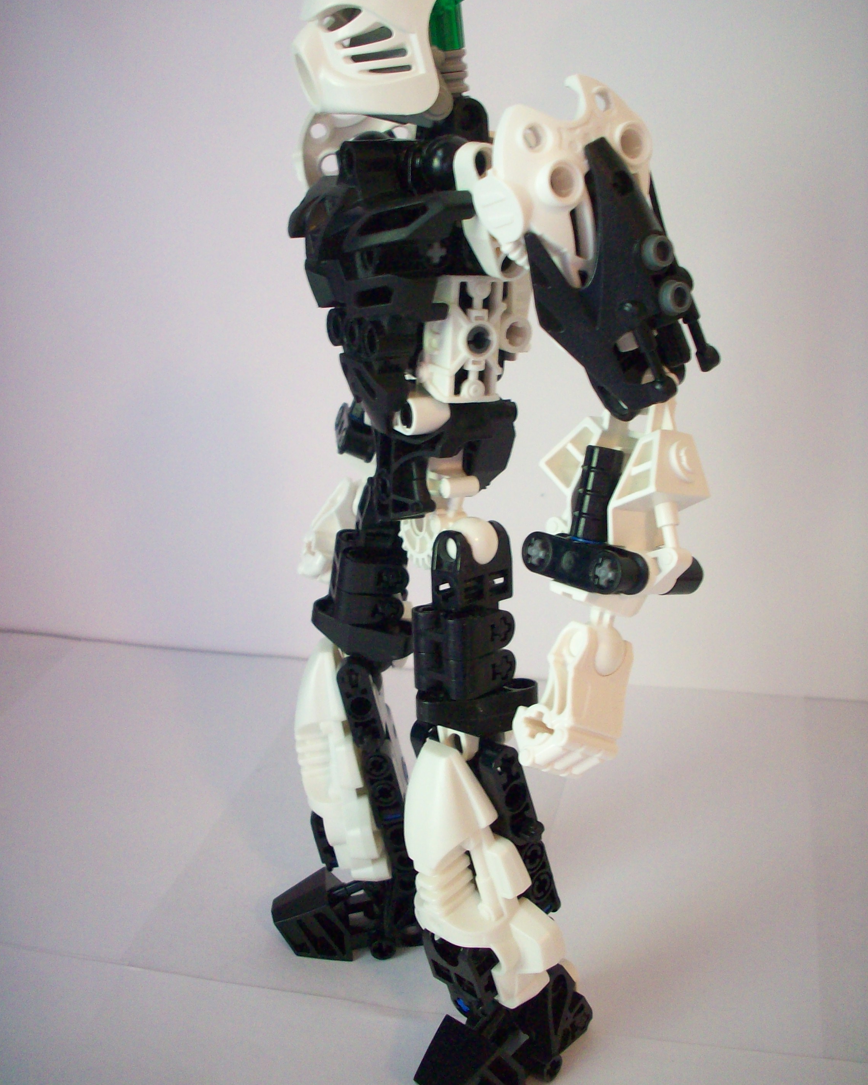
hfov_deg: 38.2
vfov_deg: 46.8
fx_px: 1252
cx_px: 431
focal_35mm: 39
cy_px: 519
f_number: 2.8
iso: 160
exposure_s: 1/10.9
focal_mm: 6.2
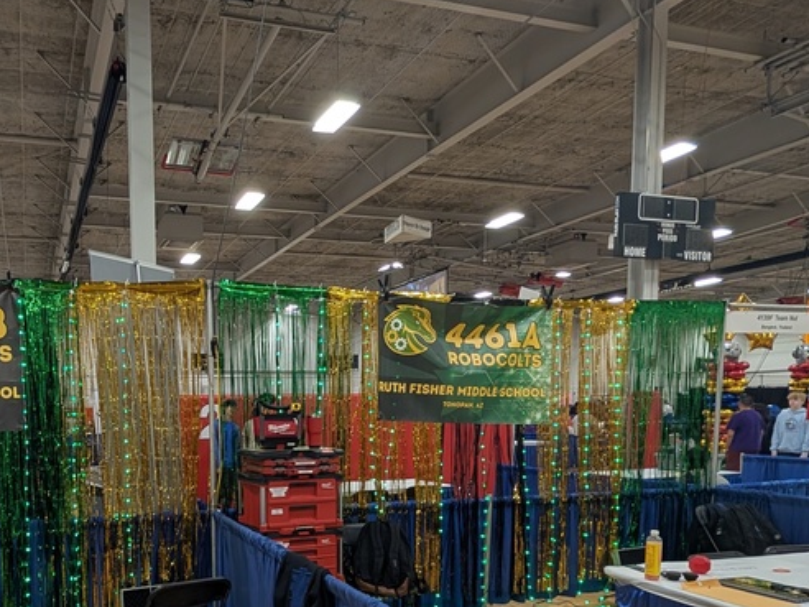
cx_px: 197
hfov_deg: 65.0
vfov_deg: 52.2
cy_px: 465
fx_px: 584
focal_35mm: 25
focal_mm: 2.02
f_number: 1.7
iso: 140
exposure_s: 1/113
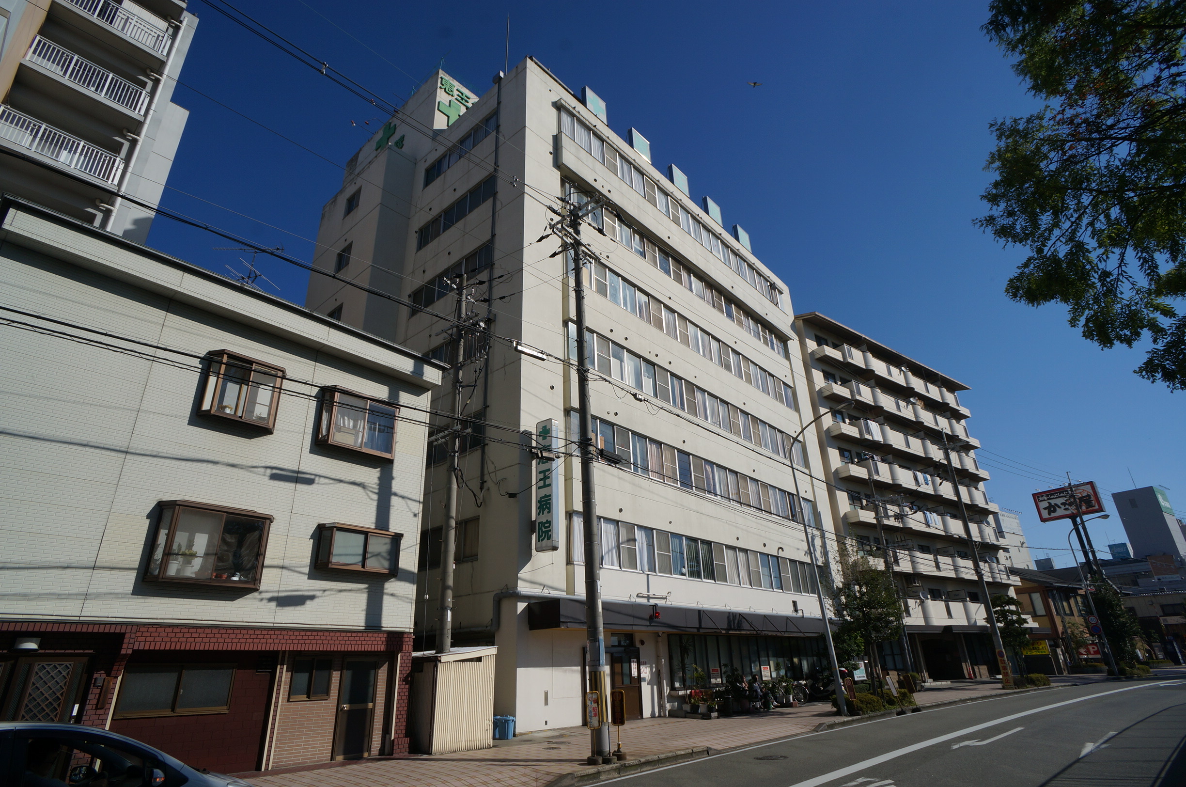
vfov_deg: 53.0
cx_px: 593
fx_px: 789
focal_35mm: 24
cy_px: 394
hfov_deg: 73.8
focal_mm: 16
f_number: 11
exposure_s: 1/250
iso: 100
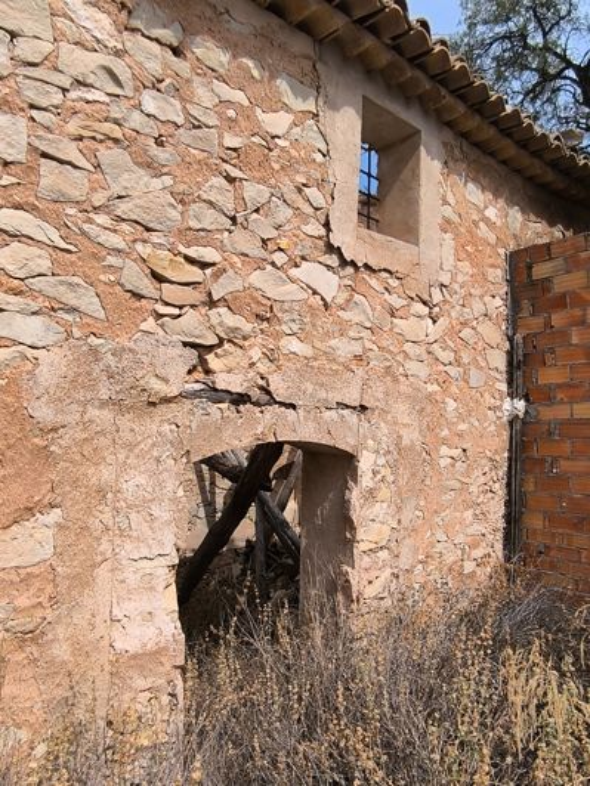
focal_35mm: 23
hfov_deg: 58.9
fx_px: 523
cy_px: 393
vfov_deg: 73.9
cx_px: 295
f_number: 2.2
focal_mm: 1.65
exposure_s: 1/1270
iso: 50
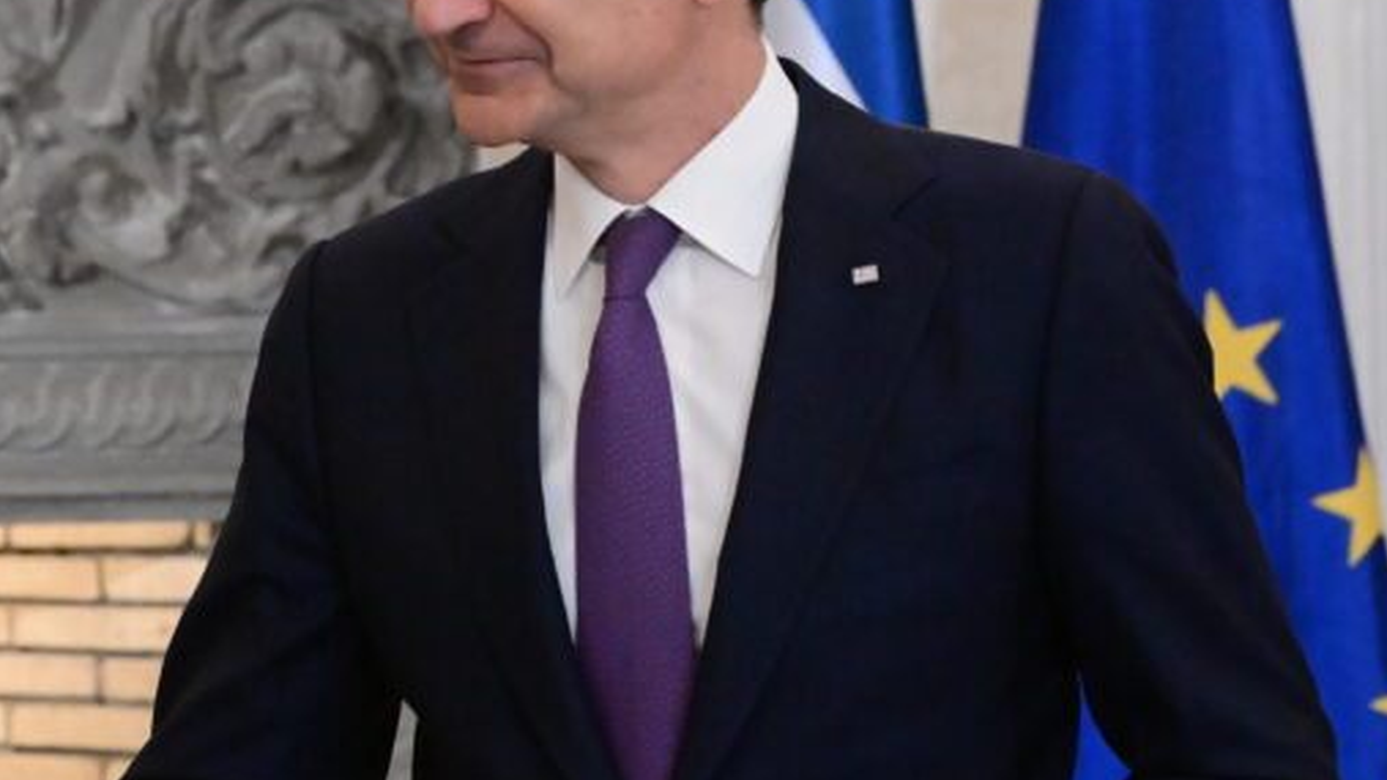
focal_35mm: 310
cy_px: 222
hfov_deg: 6.9
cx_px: 33
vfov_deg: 3.9
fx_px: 11399
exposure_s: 1/320
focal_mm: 125
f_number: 5.6
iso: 10000
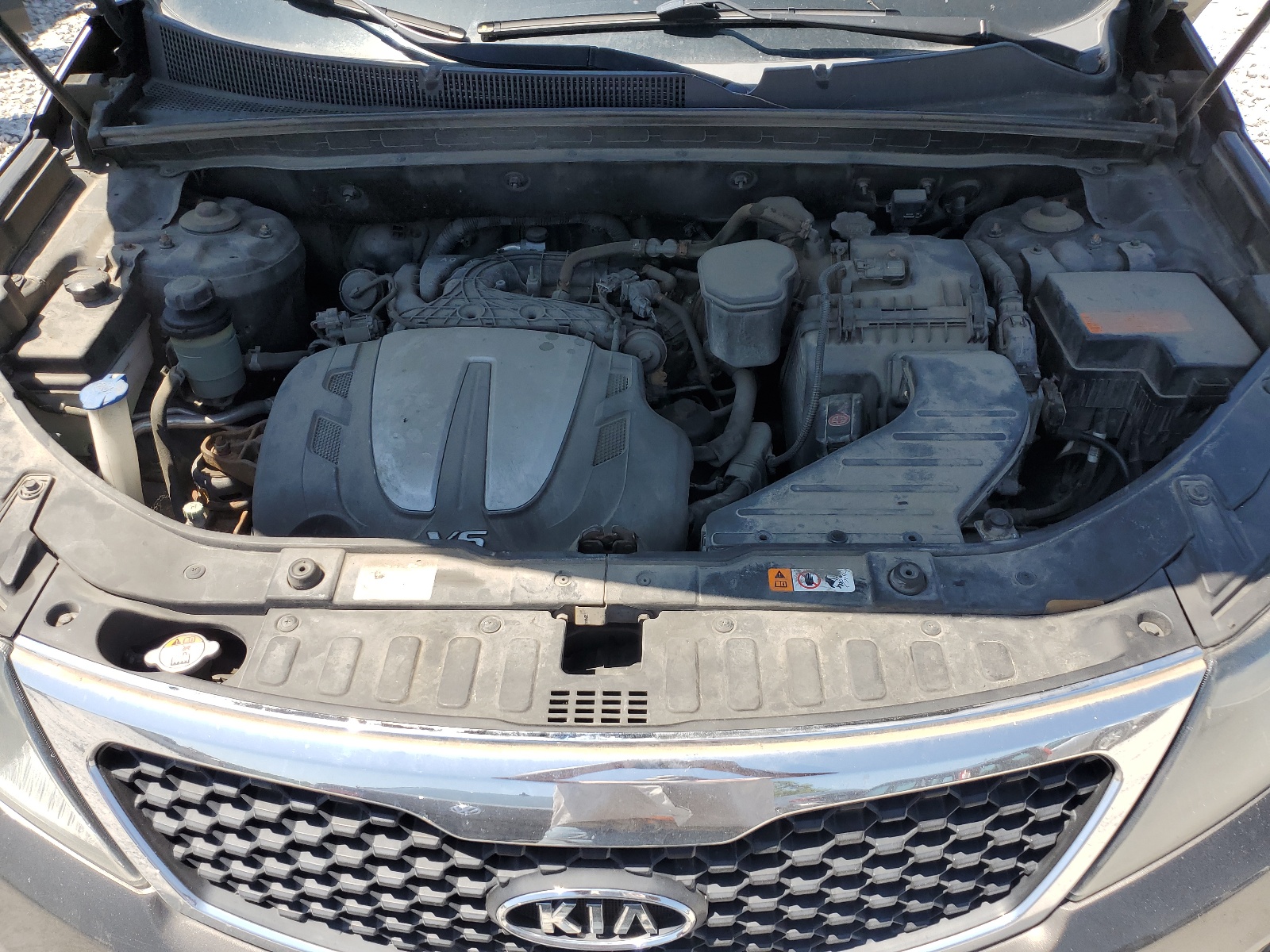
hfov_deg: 67.3
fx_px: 954
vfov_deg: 53.1
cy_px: 476
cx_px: 635
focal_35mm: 26
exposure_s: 1/1429
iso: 50
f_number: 1.5
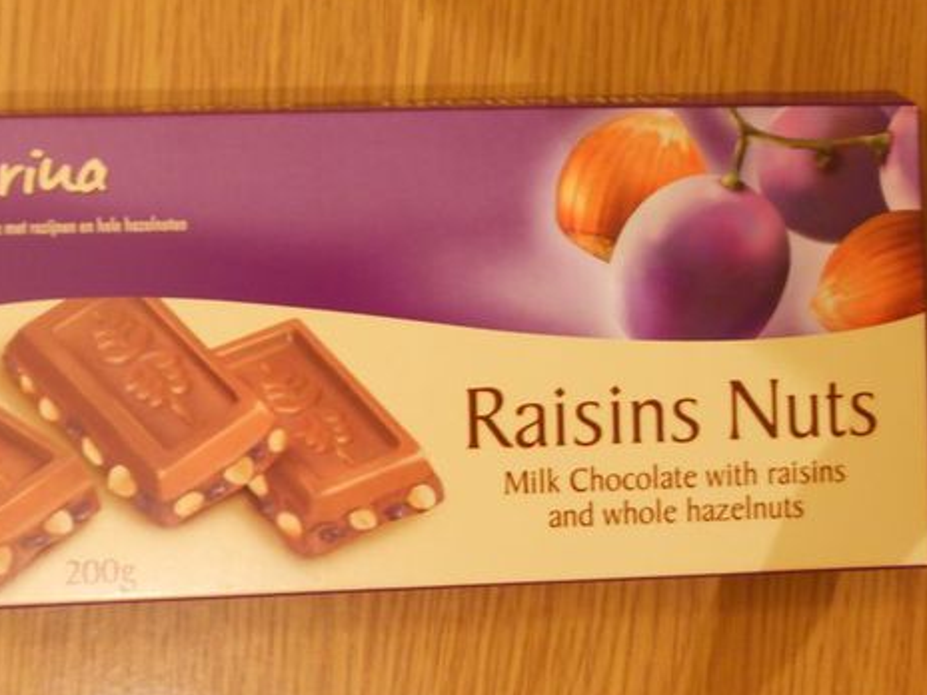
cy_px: 361
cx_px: 370
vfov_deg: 28.6
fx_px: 1366
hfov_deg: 37.3
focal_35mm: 51
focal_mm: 6.9
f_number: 3.9
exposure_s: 1/5
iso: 200
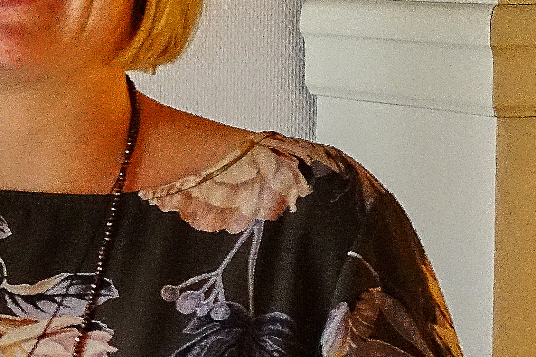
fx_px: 2784
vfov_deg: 7.3
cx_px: -227
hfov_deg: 10.7
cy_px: 132
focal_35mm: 187
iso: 1250
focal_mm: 19.37
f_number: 2.8
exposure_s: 1/60
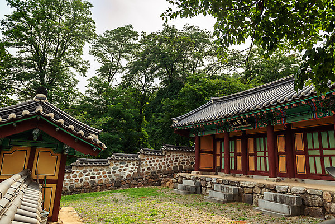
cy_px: 112
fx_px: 223
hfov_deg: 73.7
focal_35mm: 24
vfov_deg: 53.1
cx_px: 168
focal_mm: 24
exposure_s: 1/1250
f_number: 6.3
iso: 400
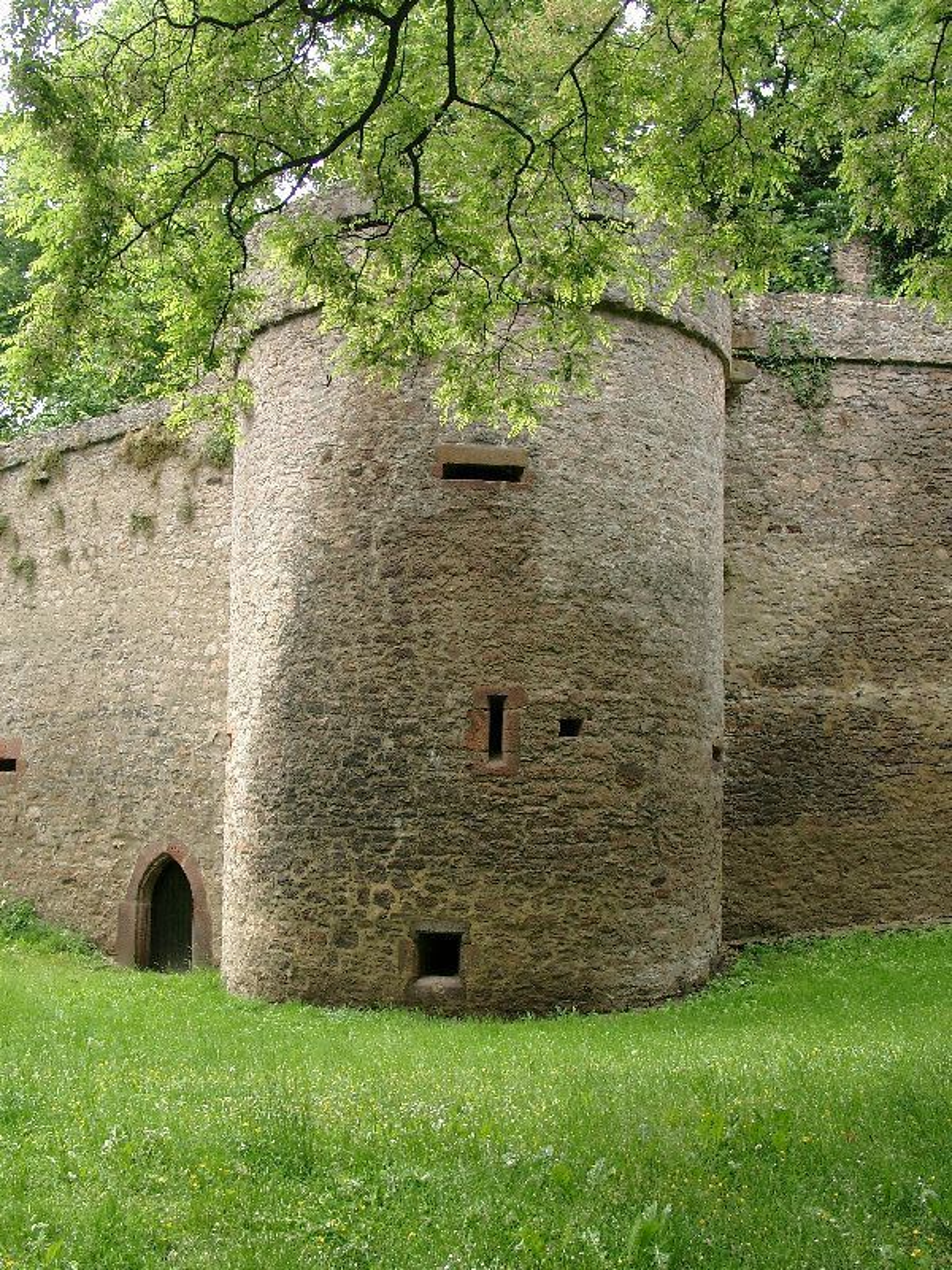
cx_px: 476
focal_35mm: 34
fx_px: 1247
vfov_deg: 54.0
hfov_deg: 41.8
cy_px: 635
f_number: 4
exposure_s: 1/102
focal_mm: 7.13
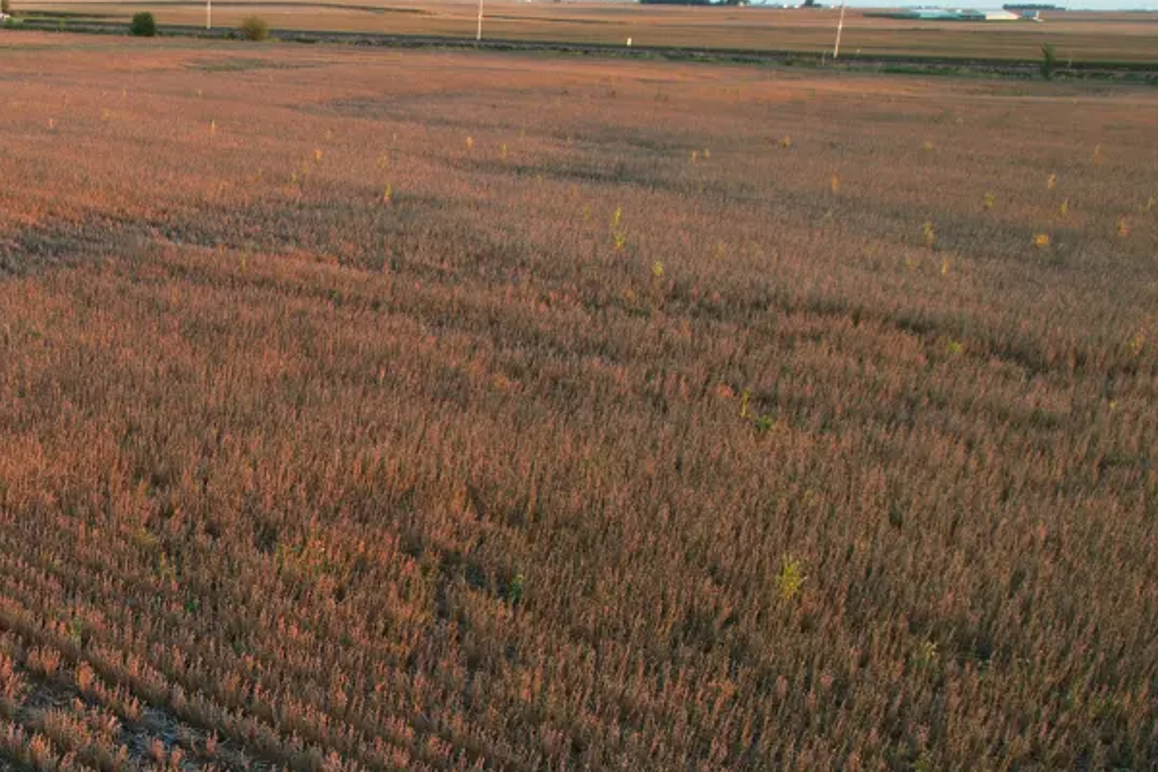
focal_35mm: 44
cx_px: 168
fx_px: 1415
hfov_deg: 41.7
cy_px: 598
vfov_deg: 29.9
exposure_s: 1/120
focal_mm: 8.38
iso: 100
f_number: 2.8
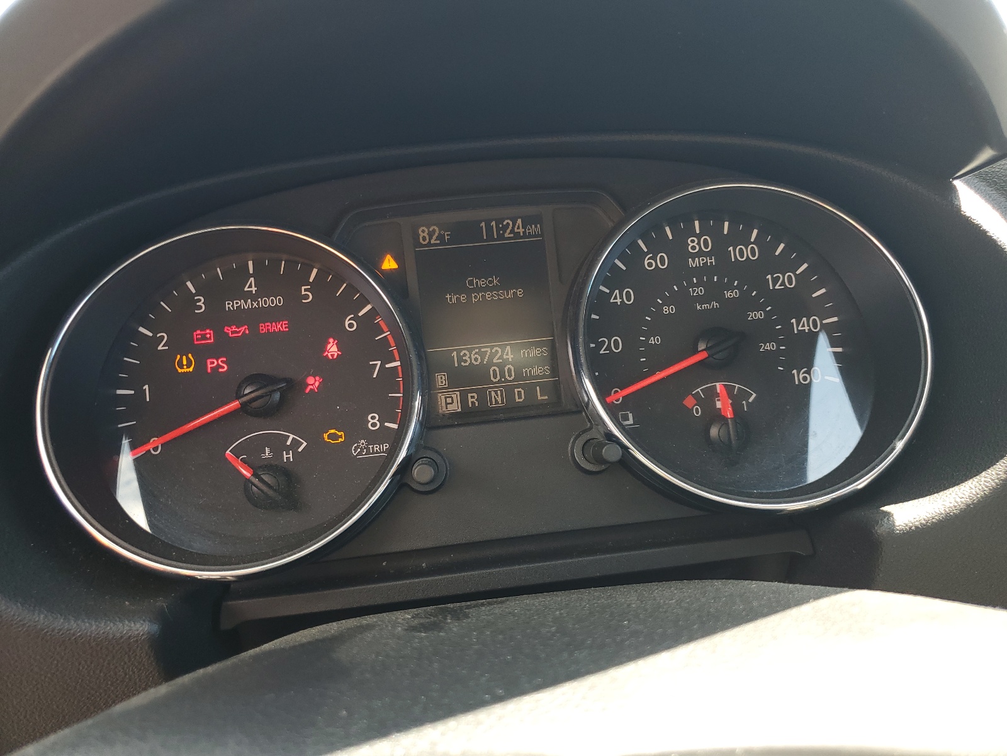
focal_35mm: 26
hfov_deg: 67.3
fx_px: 756
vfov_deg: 53.1
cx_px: 504
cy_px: 378
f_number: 1.5
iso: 53
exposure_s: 1/120
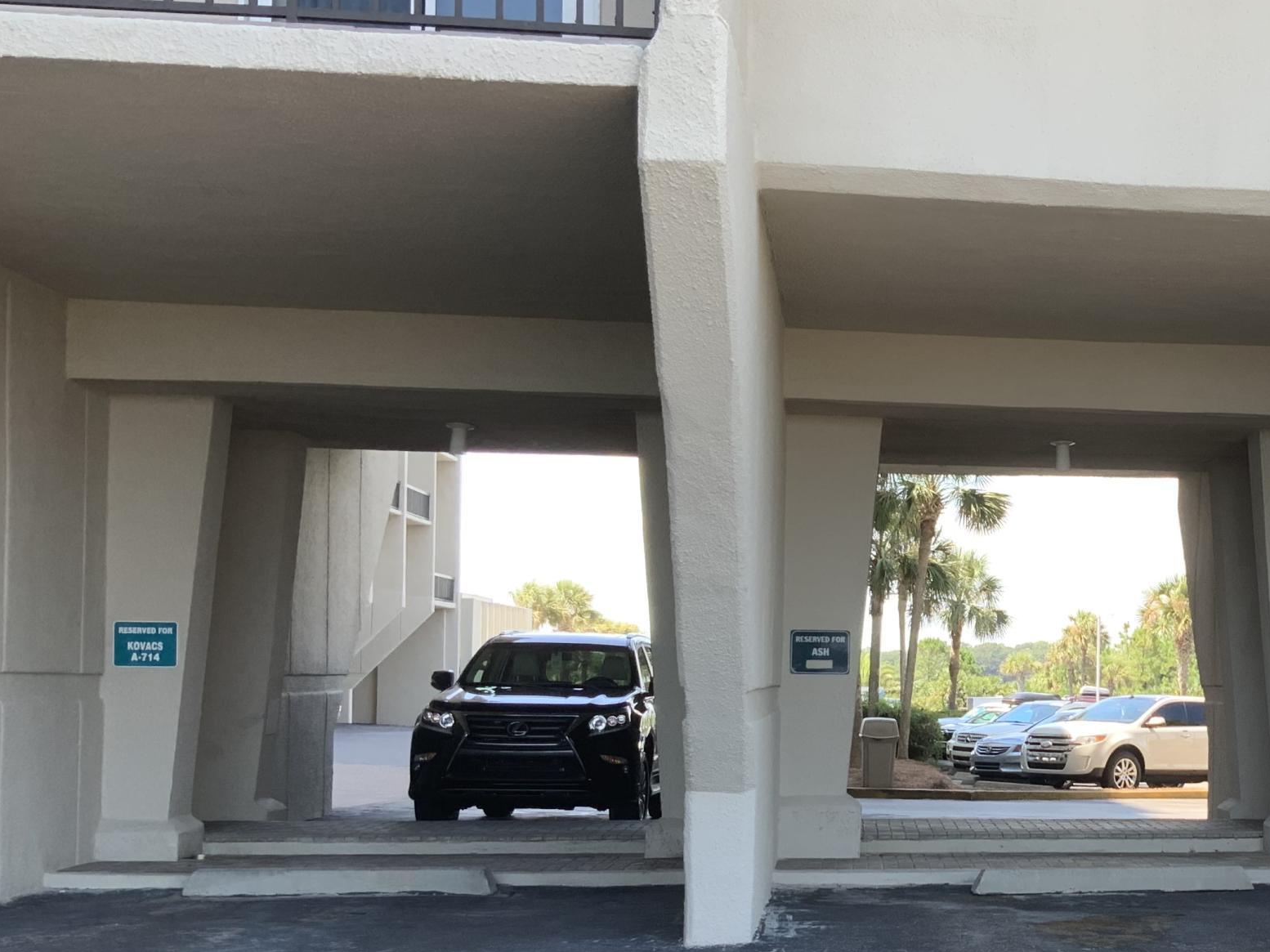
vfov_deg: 25.9
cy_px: 638
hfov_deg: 32.4
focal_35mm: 56
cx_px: 1170
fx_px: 2054
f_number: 1.8
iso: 16
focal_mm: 3
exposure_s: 1/127
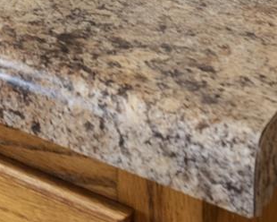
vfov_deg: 10.3
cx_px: -343
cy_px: -375
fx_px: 992
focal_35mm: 121
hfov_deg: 12.9
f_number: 9
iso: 640
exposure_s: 1/3
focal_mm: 16
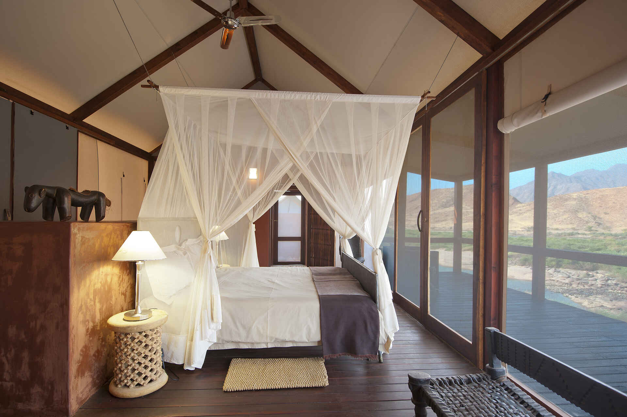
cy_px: 208
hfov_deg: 90.0
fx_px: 313
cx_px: 314
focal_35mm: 18
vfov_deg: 67.3
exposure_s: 1/4
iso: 200
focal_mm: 18
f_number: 4.8
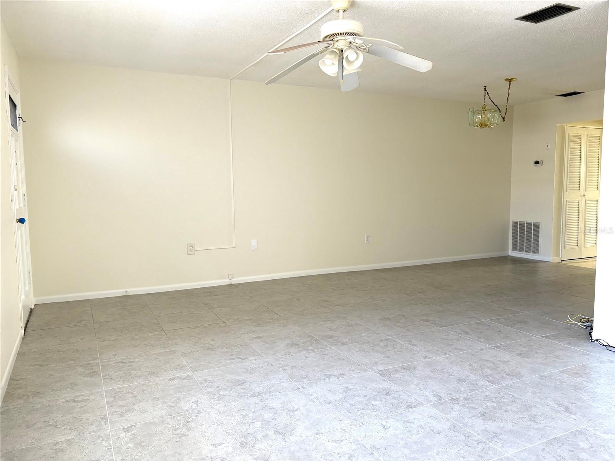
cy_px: 230
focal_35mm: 26
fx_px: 462
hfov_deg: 67.3
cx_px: 308
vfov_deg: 53.1
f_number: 1.6
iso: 125
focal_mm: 5.96
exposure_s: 1/121
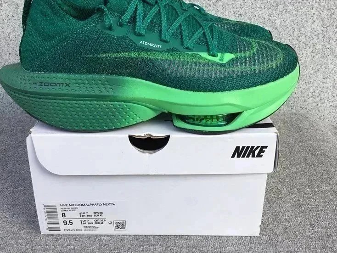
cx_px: 155
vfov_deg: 37.6
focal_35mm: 38
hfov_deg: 48.9
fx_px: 370
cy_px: 102
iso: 25
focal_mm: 3.3
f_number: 2.4
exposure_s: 1/249
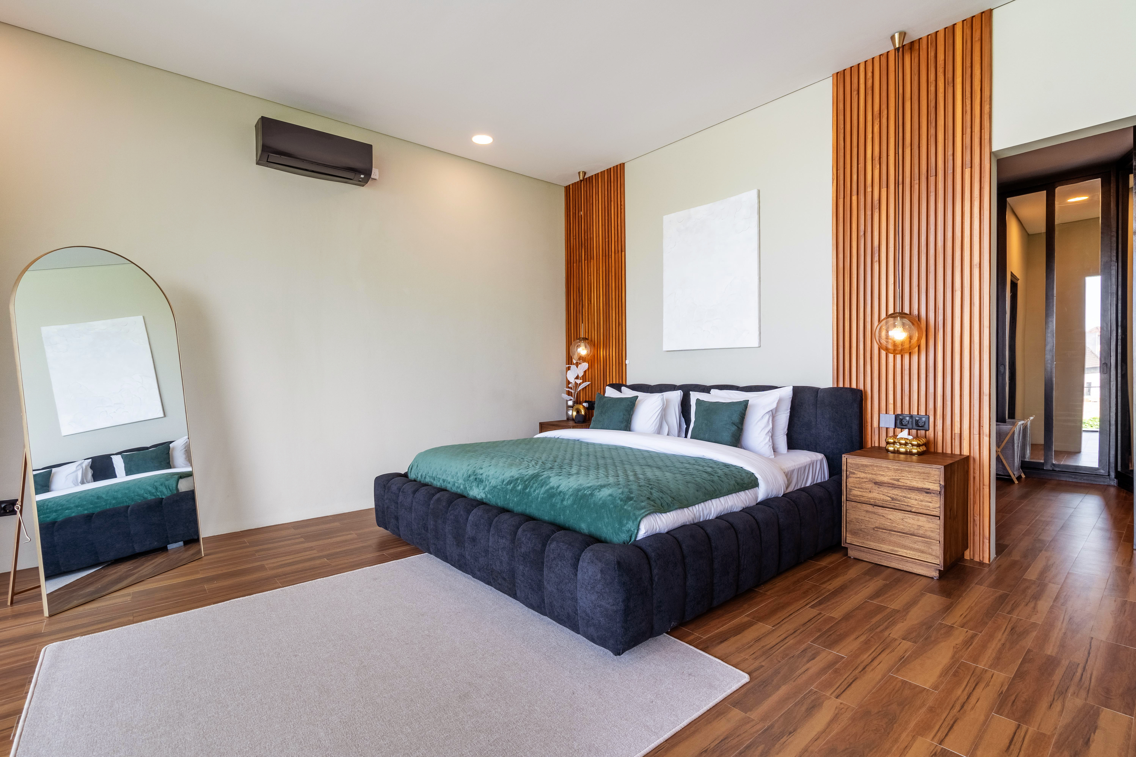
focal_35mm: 16
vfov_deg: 73.7
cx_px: 568
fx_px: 505
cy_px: 378
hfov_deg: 96.7
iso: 800
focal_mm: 16
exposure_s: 1/800
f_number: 8
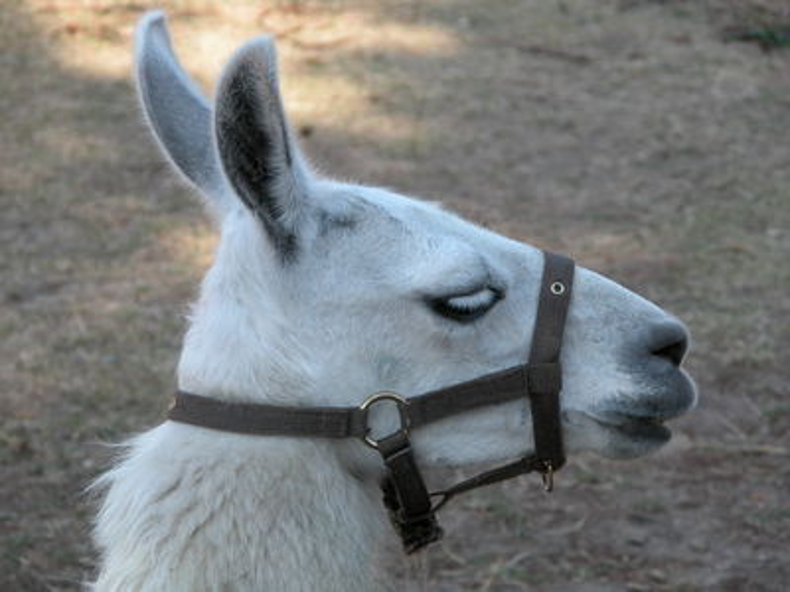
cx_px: 395
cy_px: 296
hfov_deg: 10.4
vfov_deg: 7.8
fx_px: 4359
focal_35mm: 191
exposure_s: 1/170
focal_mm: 48.5
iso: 100
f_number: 4.5
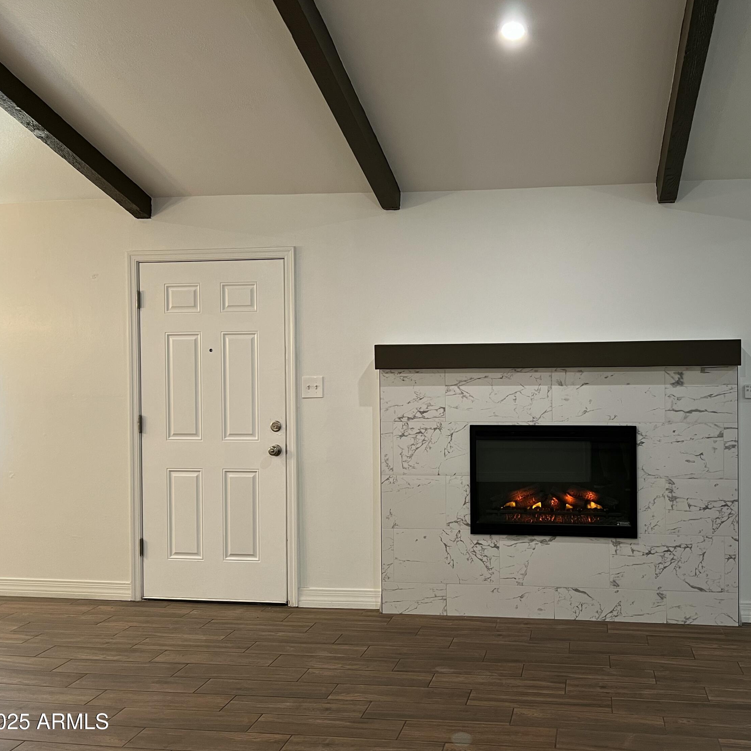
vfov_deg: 52.5
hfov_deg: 51.7
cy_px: 377
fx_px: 761
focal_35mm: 31
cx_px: 488
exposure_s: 1/60
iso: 125
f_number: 1.5
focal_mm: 5.7
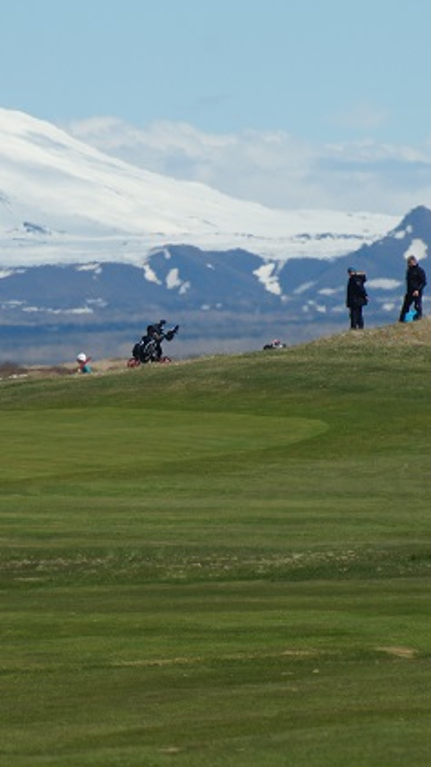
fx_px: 9683
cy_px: 384
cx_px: 87
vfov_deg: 4.5
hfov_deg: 2.5
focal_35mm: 476
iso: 100
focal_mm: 200
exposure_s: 1/400
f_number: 8
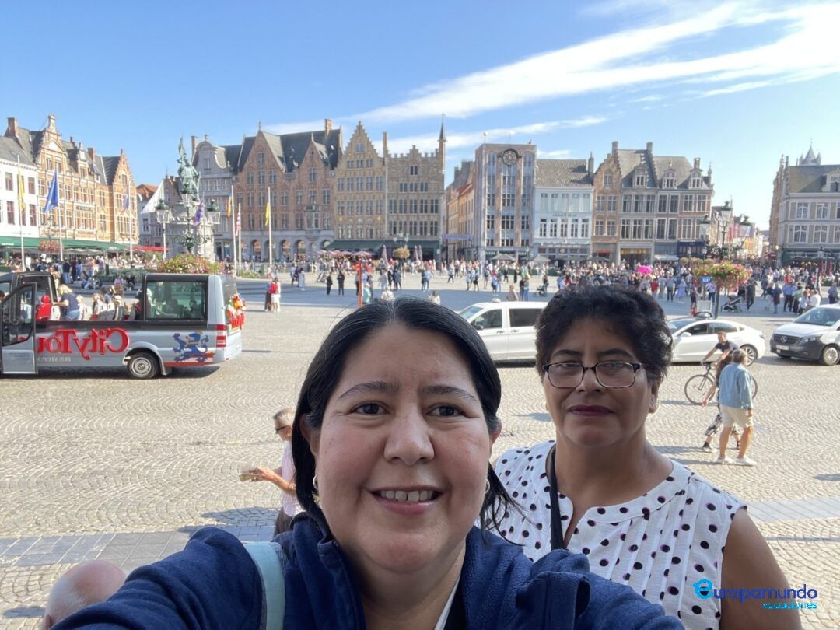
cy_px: 315
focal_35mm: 23
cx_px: 420
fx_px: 558
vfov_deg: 58.9
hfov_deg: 73.9
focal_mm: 2.71
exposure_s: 1/155
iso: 25
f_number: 2.2
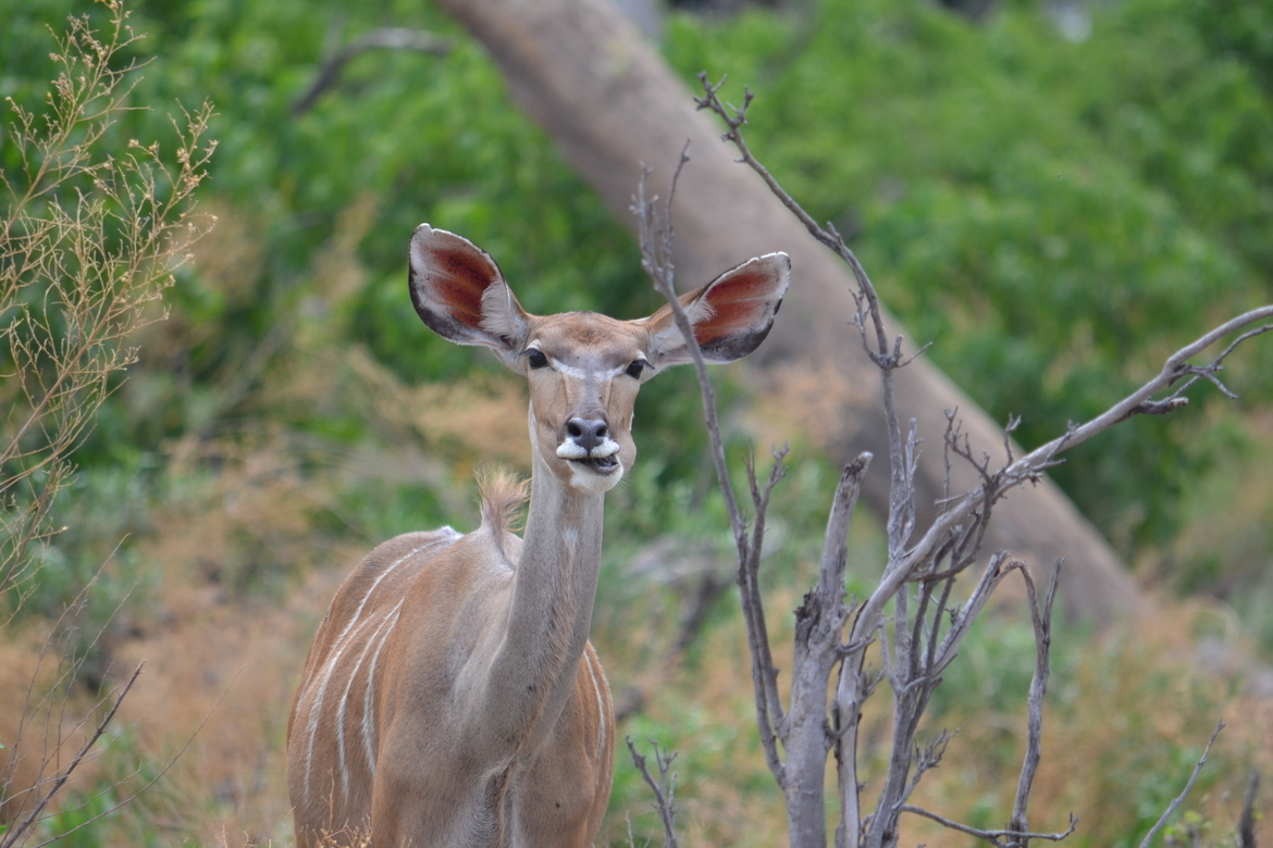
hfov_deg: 4.6
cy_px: 424
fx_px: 15911
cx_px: 636
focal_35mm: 450
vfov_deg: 3.1
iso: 280
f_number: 5.6
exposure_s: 1/500
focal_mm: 300
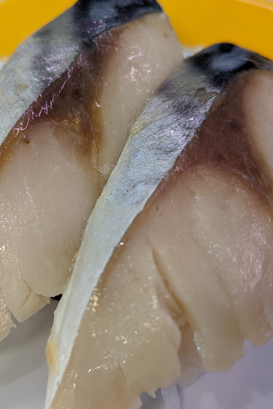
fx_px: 546
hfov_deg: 28.1
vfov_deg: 41.1
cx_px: 130
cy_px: 226
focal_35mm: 48
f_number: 1.73
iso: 65
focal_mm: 4.38
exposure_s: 1/50
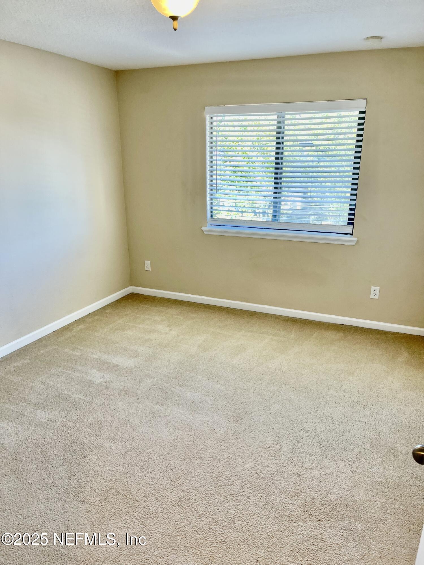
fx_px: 425
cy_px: 282
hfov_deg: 53.1
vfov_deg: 67.3
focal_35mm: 26
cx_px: 212
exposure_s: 1/120
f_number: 1.6
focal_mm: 5.1
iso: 80
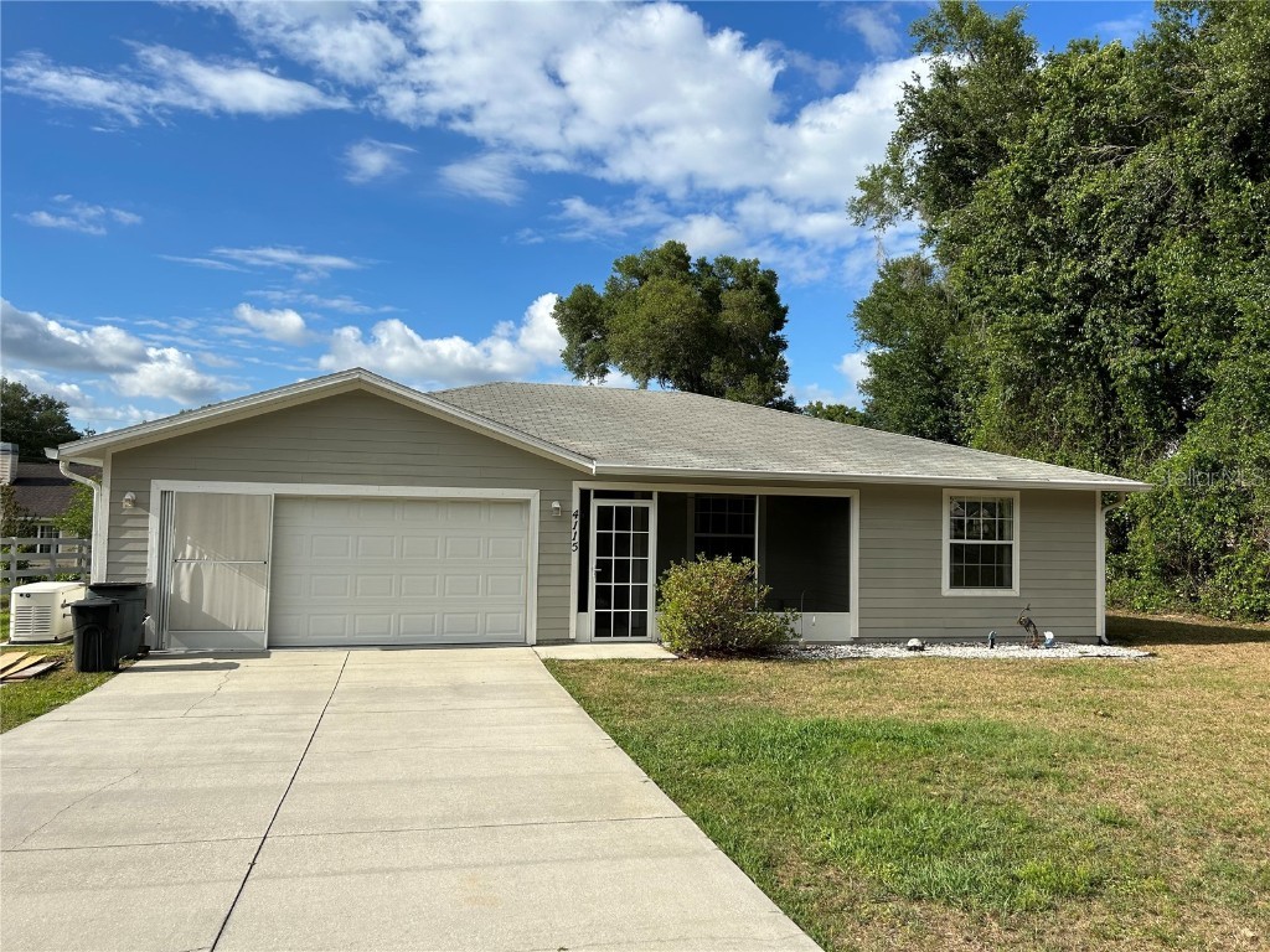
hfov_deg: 67.3
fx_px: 954
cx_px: 635
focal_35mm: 26
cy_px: 476
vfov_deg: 53.1
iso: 50
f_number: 1.5
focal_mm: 5.7
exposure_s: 1/4831
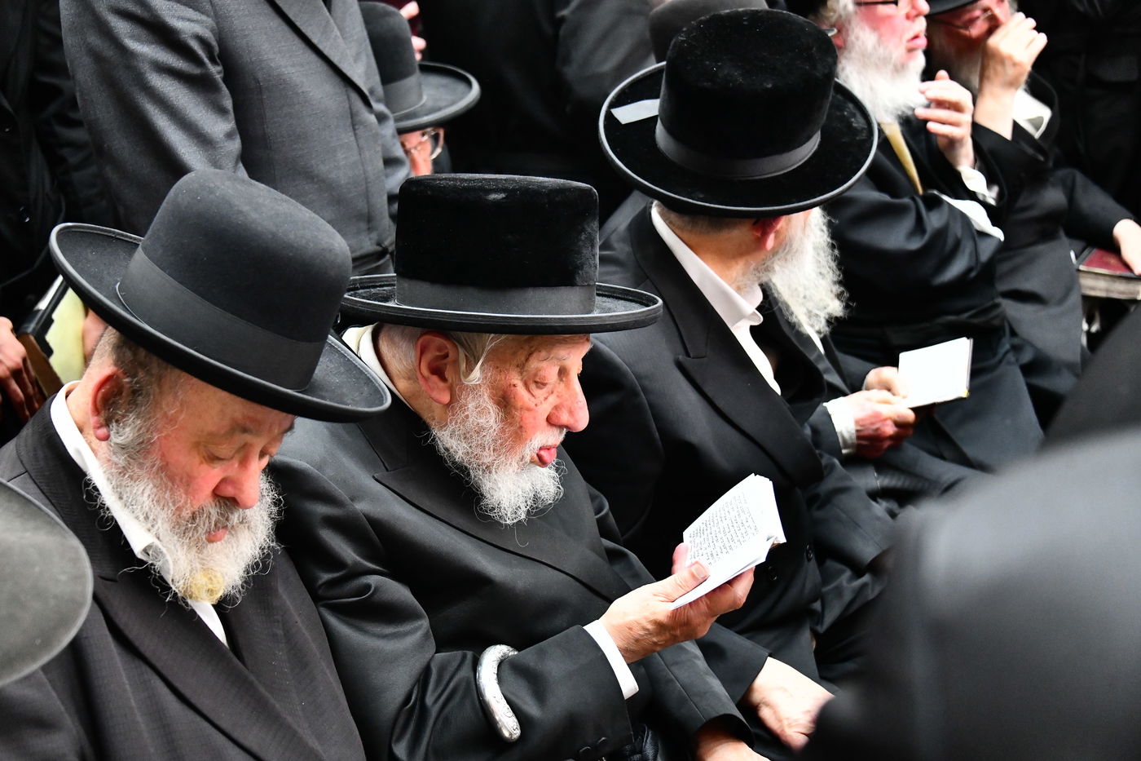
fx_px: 2155
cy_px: 380
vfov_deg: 20.0
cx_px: 570
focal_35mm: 68
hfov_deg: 29.7
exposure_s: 1/125
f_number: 5
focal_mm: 68
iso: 4000
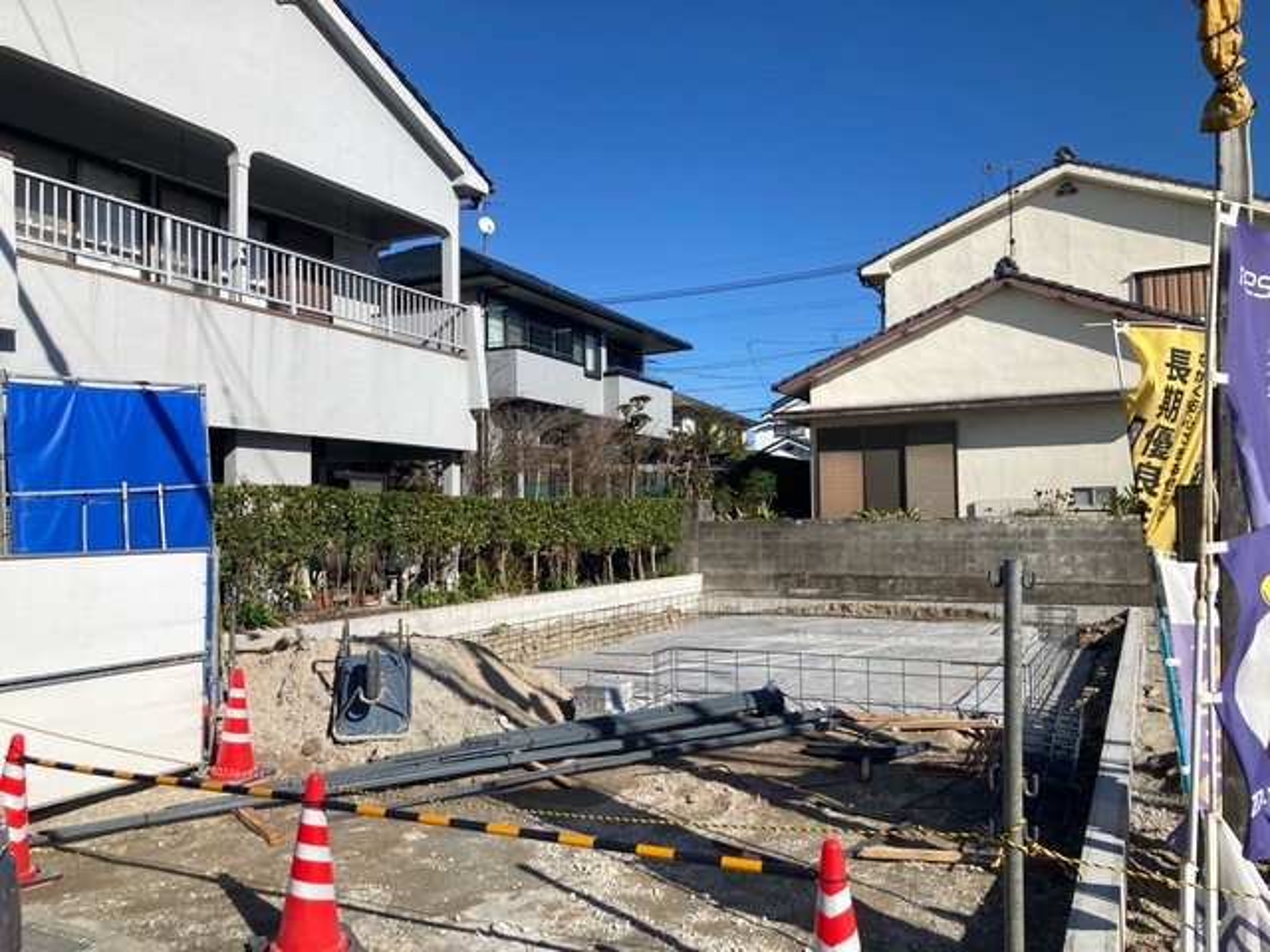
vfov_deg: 49.7
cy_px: 476
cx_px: 635
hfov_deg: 63.4
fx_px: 1027
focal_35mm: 28
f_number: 1.8
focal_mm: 3.99
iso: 25
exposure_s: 1/3205
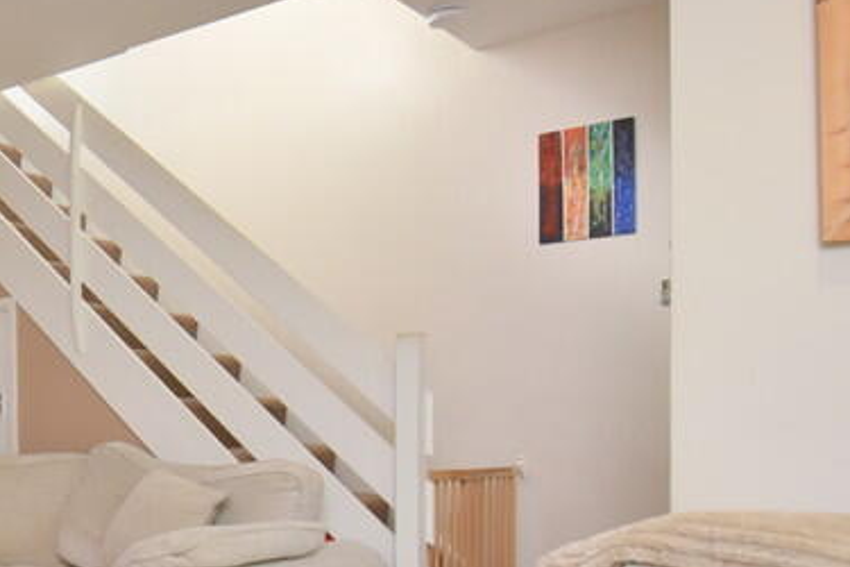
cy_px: 434
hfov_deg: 40.3
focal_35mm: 41
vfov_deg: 32.0
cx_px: -39
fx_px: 968
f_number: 5
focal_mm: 10
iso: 640
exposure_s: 1/200
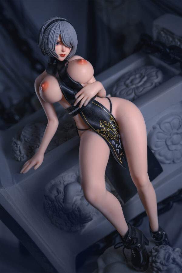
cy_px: 136
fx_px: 379
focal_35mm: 50
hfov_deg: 27.0
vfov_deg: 39.6
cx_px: 91
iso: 50
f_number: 2.8
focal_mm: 50
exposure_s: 1/125
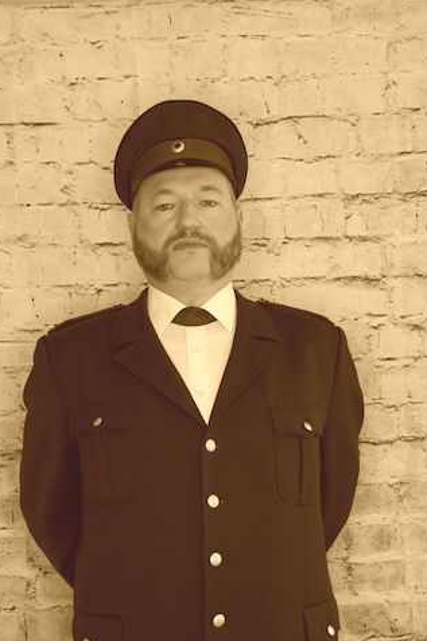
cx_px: 216
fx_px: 1122
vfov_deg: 31.9
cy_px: 323
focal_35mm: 63
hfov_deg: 21.6
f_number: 5
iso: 1250
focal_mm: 40
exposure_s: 1/100
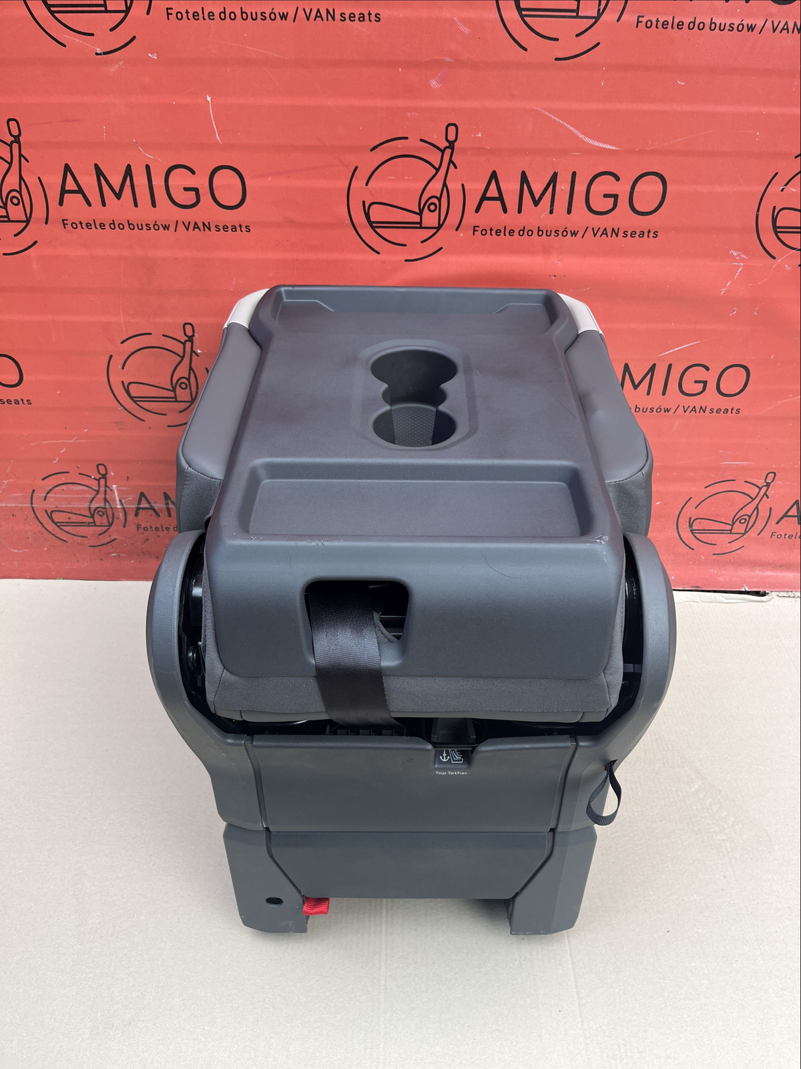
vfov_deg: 67.3
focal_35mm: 26
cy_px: 534
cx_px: 400
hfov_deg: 53.1
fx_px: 802
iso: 40
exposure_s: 1/253
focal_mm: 5.1
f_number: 1.6
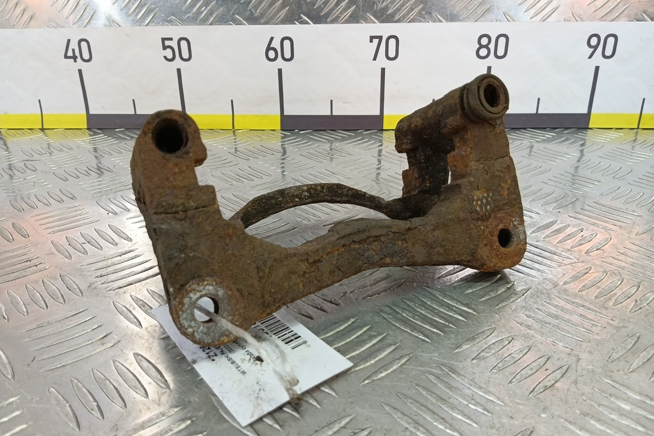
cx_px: 327
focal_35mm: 24
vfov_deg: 53.1
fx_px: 436
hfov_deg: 73.8
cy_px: 221
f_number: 1.6
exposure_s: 1/50
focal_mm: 4.11
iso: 131
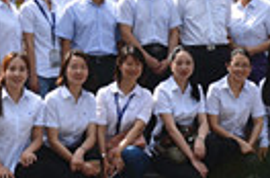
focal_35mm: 125
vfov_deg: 10.6
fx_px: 934
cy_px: -55
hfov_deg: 16.4
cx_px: 115
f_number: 8
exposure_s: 1/250
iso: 100
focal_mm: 22
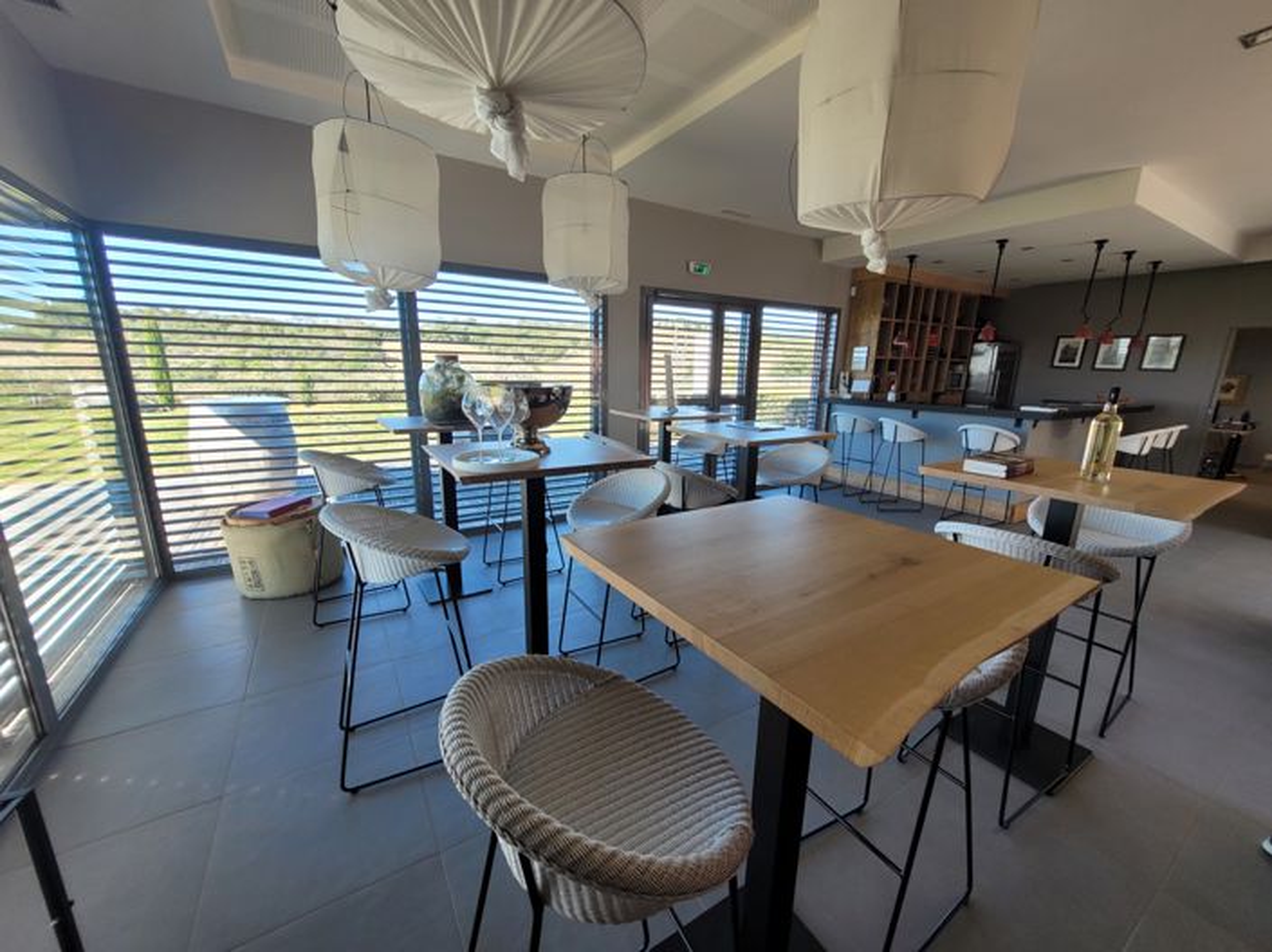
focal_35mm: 13
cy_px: 476
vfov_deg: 89.9
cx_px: 636
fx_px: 477
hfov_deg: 106.2
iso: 50
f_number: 2.2
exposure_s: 1/100
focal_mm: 1.74
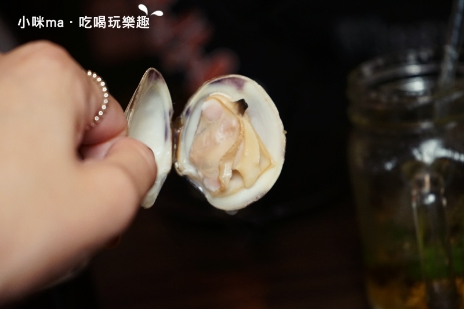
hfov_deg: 28.8
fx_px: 902
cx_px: 232
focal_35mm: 70
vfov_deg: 19.4
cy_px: 154
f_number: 5.6
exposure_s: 1/80
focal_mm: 70
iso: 3200
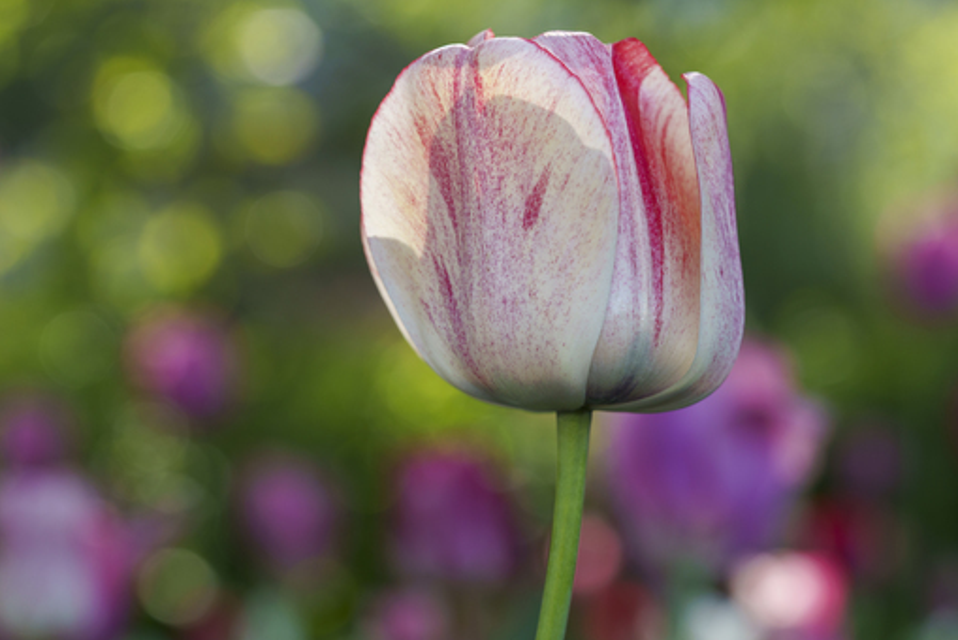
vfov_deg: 12.9
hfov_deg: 19.3
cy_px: 307
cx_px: 423
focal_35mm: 106
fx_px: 2822
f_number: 5.6
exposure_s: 1/250
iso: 200
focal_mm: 90
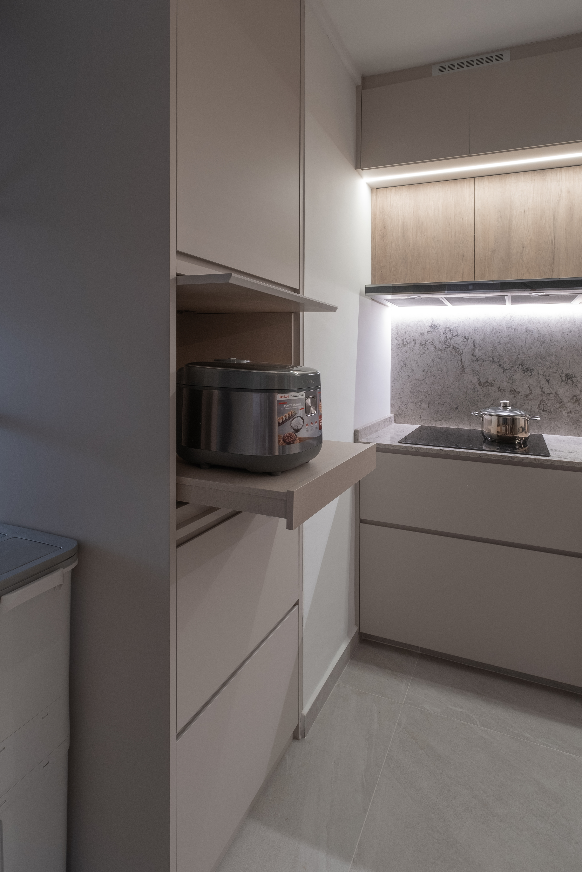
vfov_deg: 100.4
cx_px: 291
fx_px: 364
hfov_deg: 77.3
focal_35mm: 15
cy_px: 436
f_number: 10
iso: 80
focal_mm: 10
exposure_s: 1
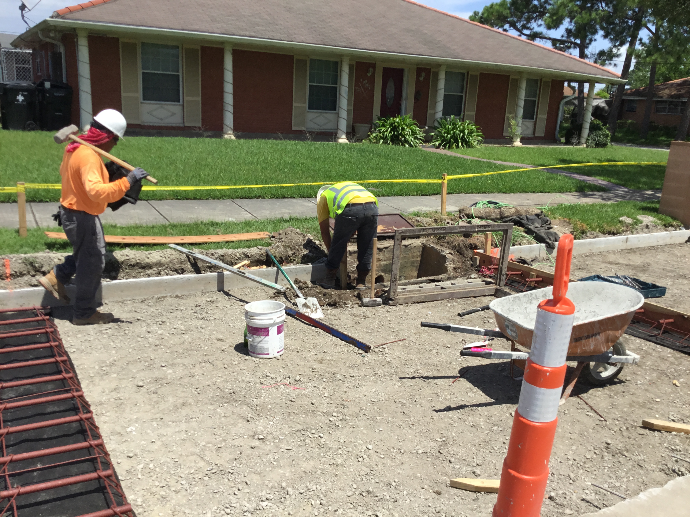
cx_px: 345
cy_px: 258
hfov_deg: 58.4
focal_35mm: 31
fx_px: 618
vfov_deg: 45.4
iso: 25
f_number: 2.4
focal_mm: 3.3
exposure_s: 1/1404
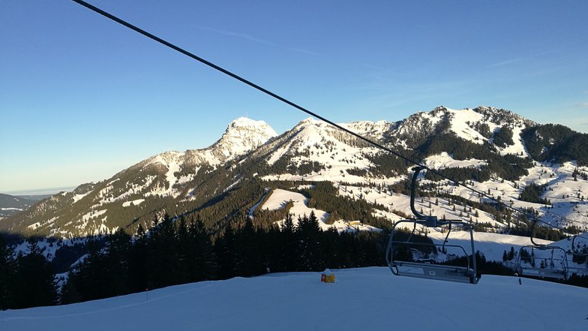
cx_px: 292
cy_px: 207
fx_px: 468
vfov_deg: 38.7
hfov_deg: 64.3
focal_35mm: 30
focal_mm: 4.5
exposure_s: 1/743
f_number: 2.2
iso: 50
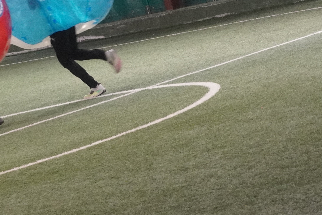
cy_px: 112
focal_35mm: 202
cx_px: 41
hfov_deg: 10.1
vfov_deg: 6.8
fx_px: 1810
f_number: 5.6
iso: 3200
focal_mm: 49
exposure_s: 1/160
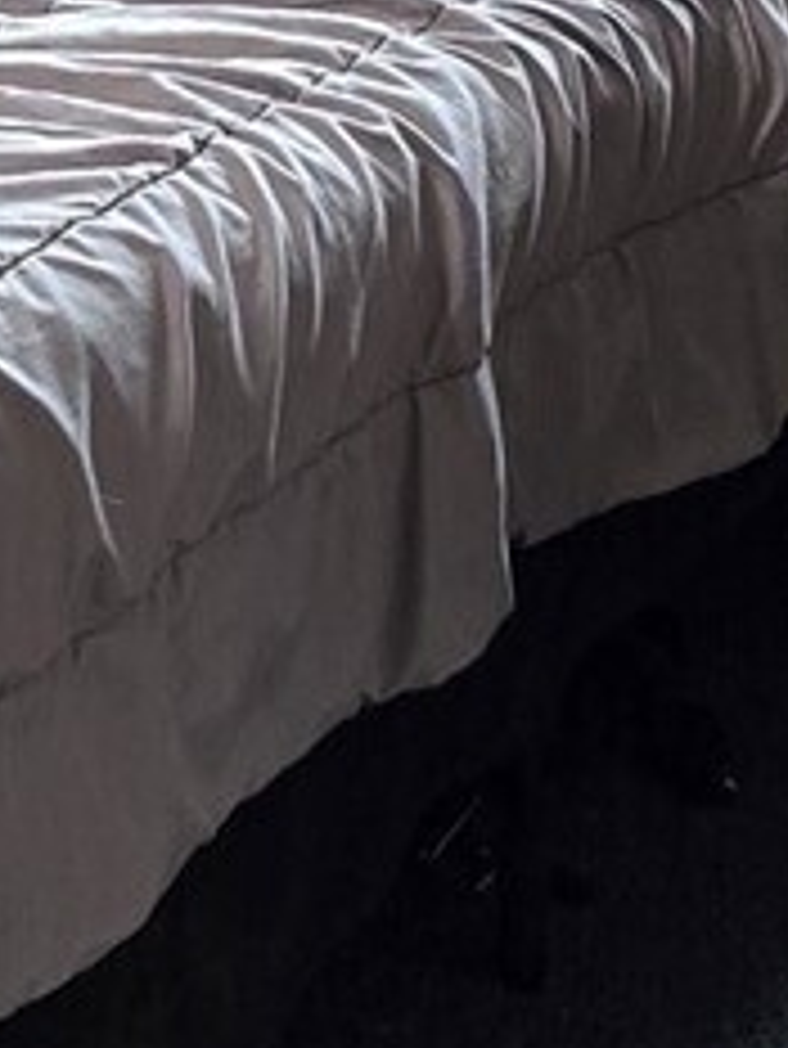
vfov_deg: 13.6
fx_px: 4306
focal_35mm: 142
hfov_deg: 10.3
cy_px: -108
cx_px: -104
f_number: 1.7
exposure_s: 1/120
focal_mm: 6.3
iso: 320
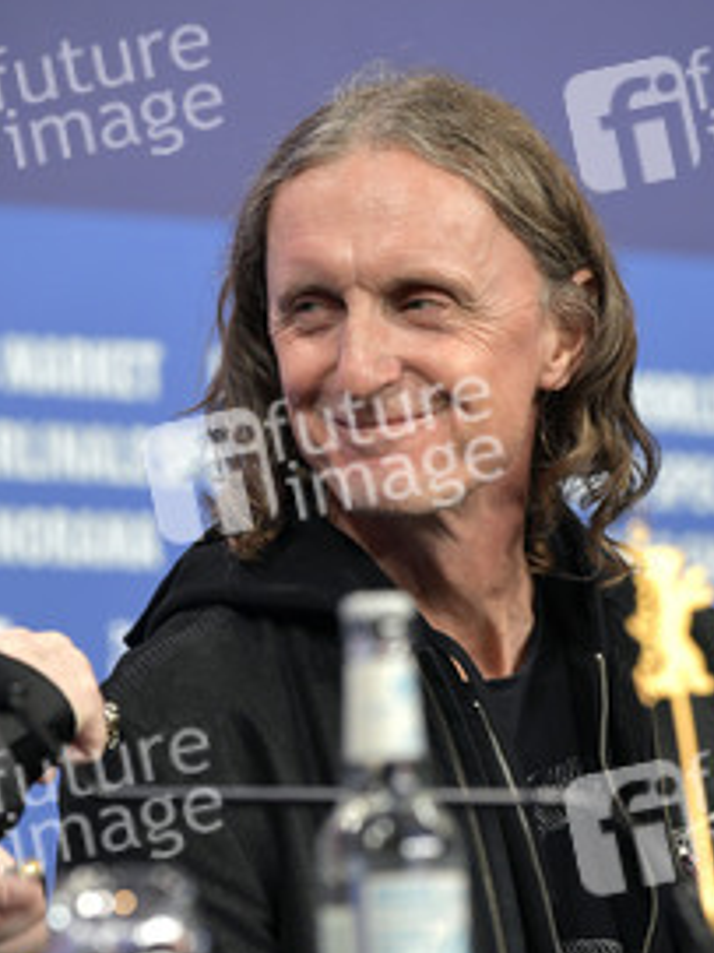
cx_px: 426
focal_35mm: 284
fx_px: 7817
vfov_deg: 7.0
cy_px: 637
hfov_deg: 5.2
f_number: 5.6
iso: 2000
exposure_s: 1/250
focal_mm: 200
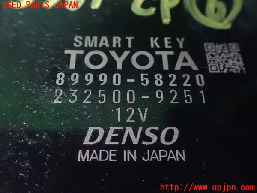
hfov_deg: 60.0
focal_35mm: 30
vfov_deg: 46.8
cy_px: 96
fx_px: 223
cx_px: 128
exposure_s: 1/30
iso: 1600
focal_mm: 5.4
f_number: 2.3
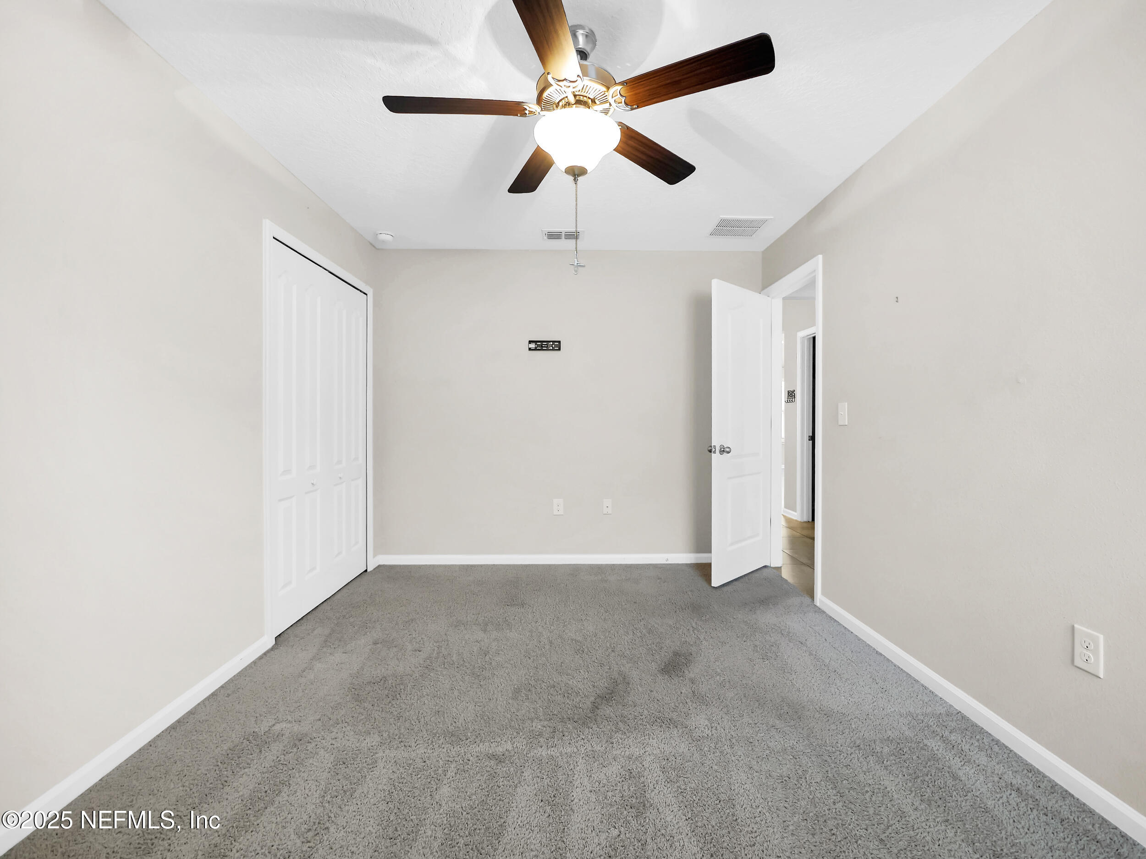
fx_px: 463
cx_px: 573
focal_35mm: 14
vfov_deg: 85.7
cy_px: 430
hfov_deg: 102.1
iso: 400
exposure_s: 1/30
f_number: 4
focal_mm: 7
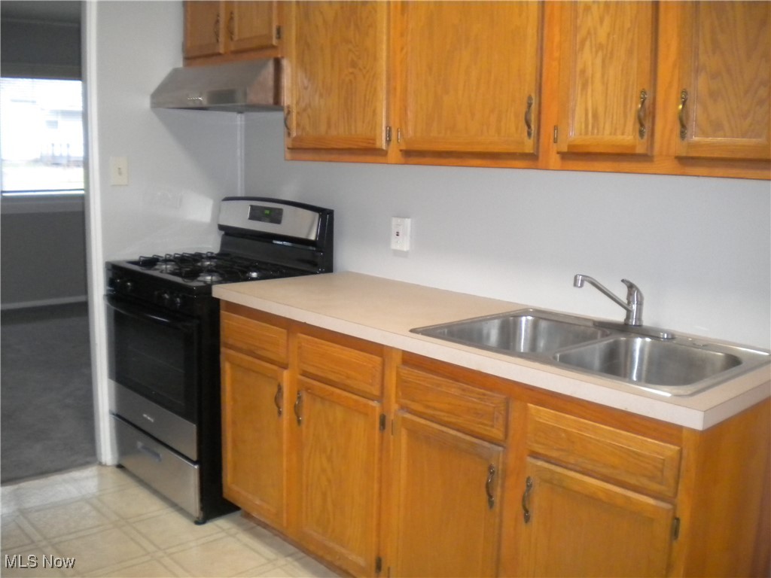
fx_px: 780
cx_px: 386
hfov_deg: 52.6
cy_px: 289
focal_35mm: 35
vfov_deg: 40.7
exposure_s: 1/30
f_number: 3.1
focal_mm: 6.3
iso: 400
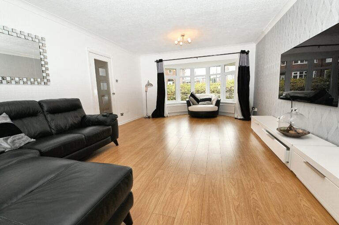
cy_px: 112
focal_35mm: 15
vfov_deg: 77.2
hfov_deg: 100.4
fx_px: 141
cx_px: 170
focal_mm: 15
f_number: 10
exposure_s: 1/60
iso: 2000
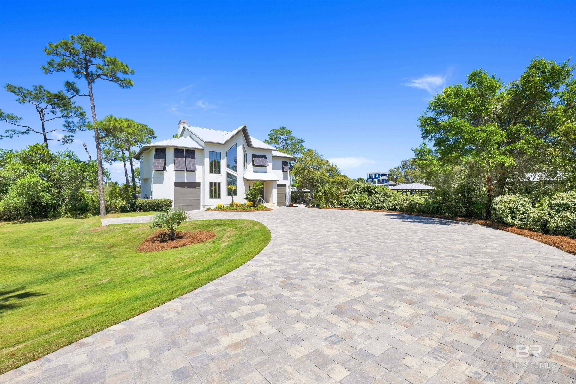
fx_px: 248
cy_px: 192
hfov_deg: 98.5
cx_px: 288
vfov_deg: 75.5
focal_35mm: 16
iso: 400
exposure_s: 1/1000
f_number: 11
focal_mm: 15.5
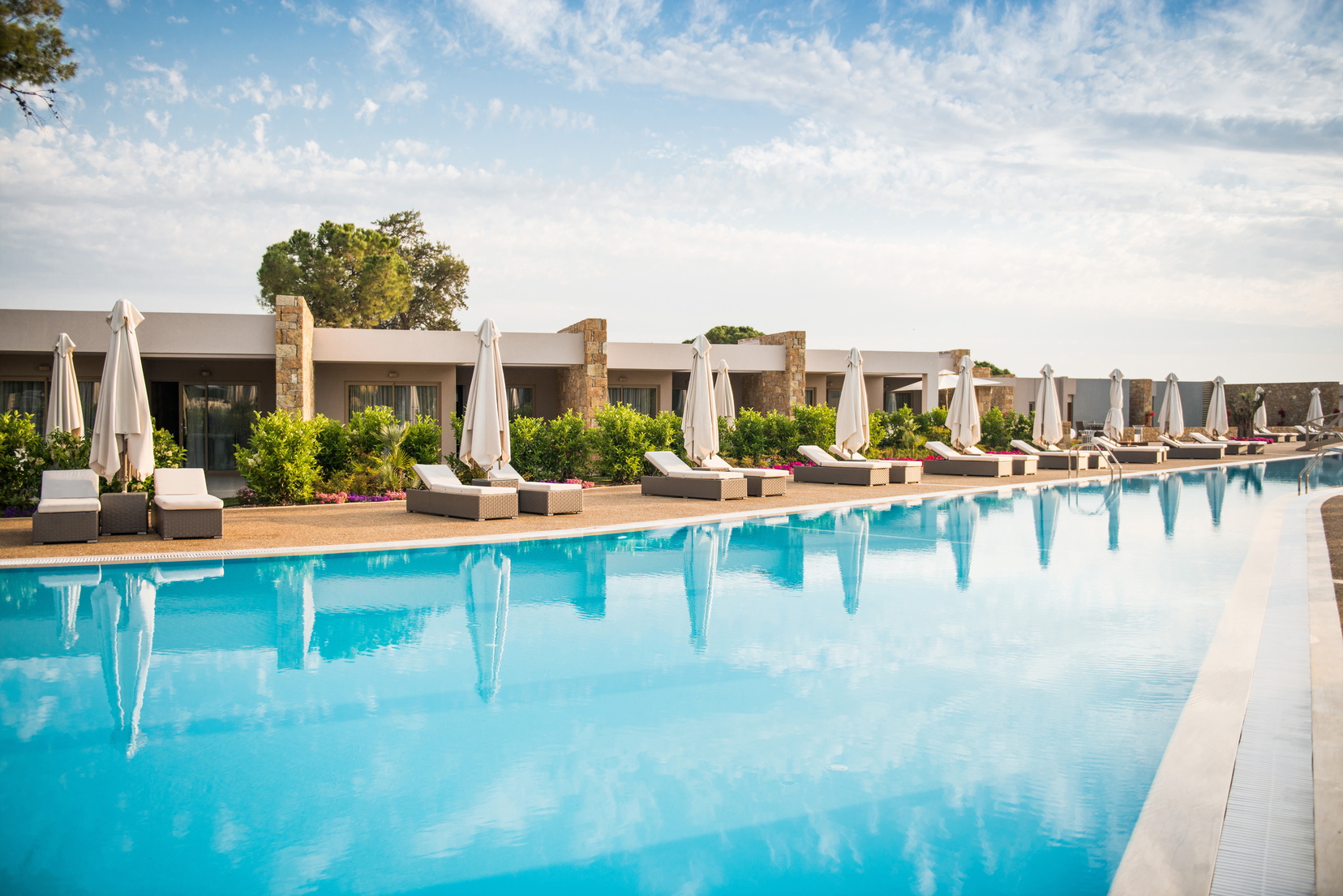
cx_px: 672
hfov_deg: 58.7
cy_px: 448
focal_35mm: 32
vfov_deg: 41.1
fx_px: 1194
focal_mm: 32
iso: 250
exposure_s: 1/1600
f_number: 2.8
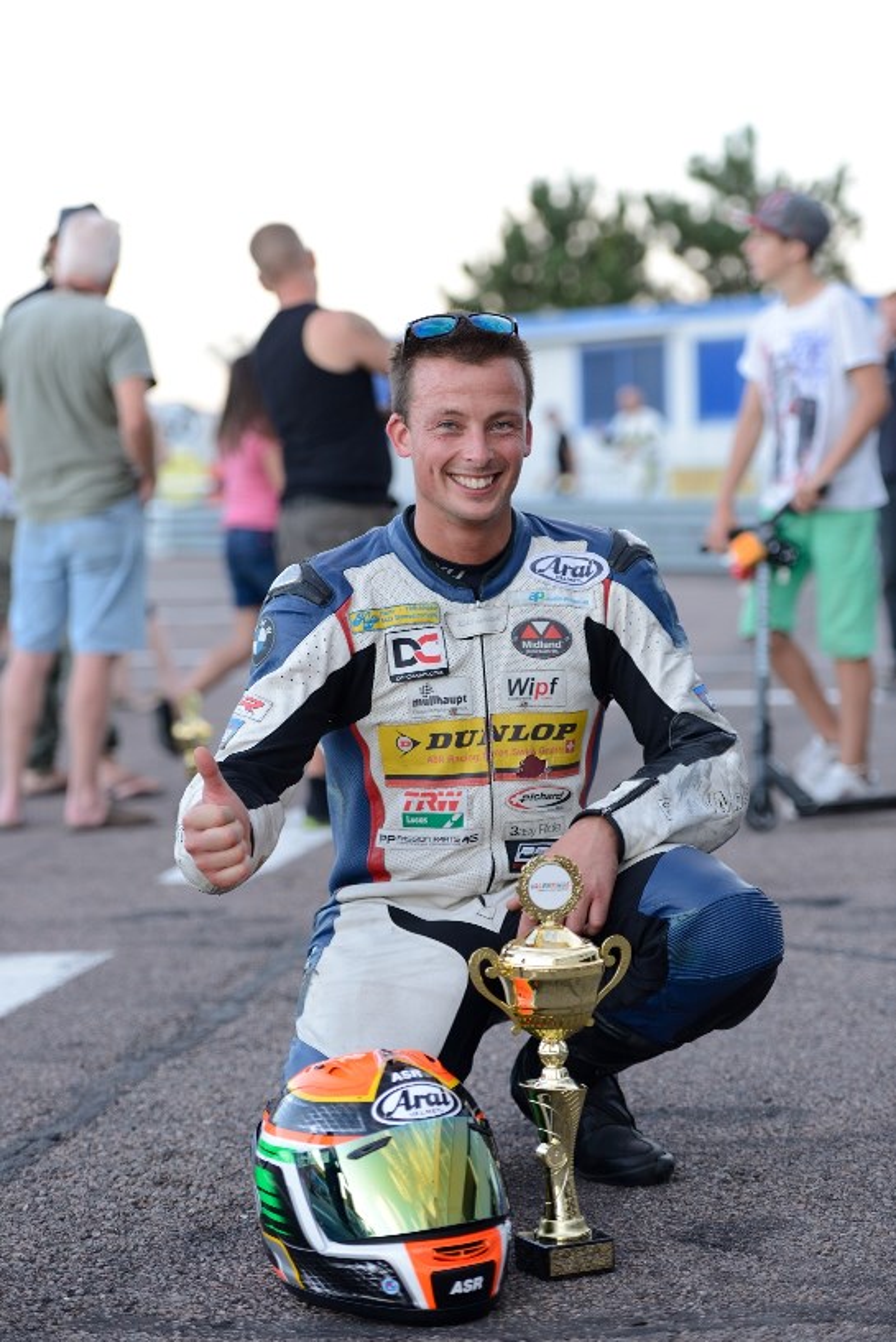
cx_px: 448
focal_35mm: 90
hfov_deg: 15.2
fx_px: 3355
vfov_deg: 22.6
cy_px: 671
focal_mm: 90
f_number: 2.8
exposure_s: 1/160
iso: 400
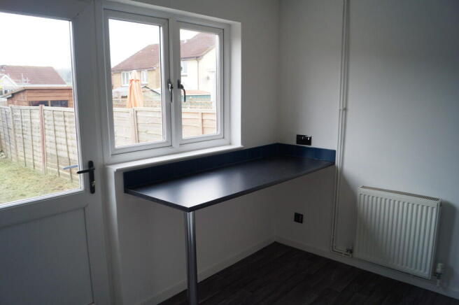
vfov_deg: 47.8
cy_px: 152
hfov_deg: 67.4
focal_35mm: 27
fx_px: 344
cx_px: 230
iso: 400
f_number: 4
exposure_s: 1/60
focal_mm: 18
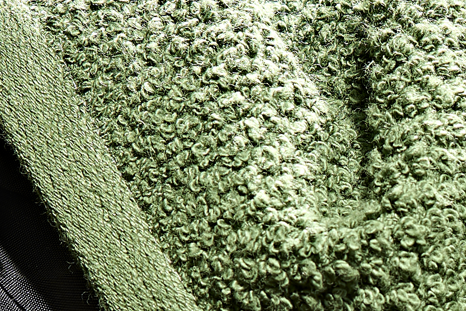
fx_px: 8761
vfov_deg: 2.0
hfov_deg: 3.0
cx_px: 621
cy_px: 475
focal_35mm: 677
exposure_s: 1/200
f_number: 8
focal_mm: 85
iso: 64
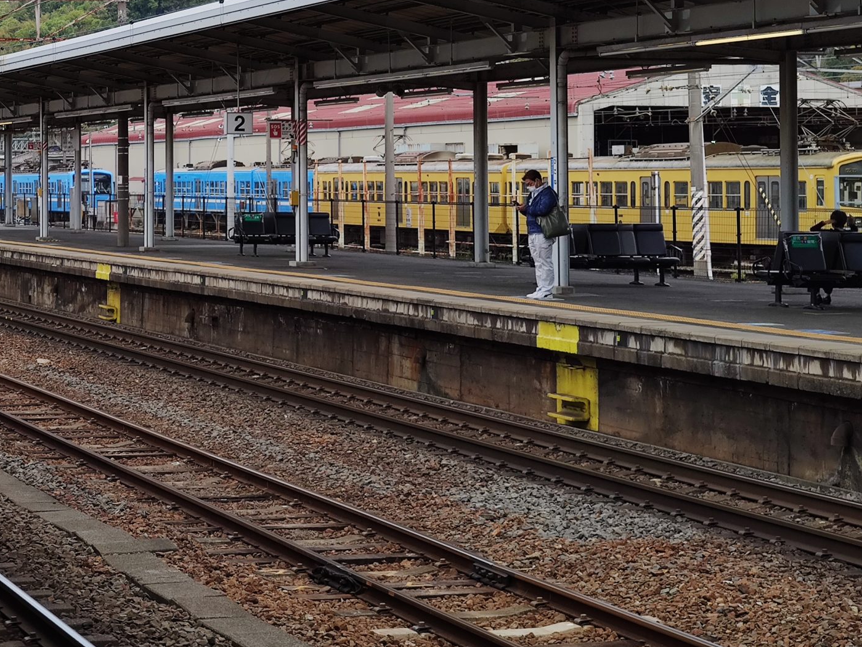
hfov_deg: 25.3
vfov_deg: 19.4
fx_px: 1868
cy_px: 91
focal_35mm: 75
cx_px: 101
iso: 101
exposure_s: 1/1530
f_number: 2
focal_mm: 8.16
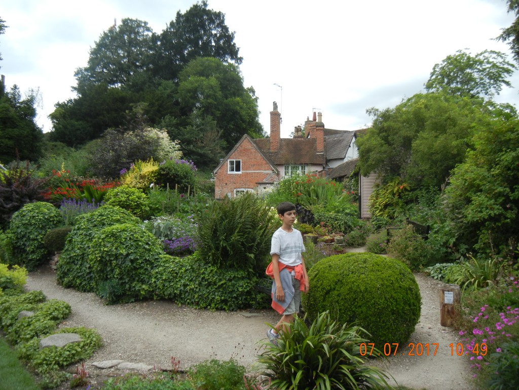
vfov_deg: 46.8
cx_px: 260
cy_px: 195
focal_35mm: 30
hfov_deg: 60.0
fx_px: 450
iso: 160
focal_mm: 5.4
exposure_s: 1/502
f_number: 3.5
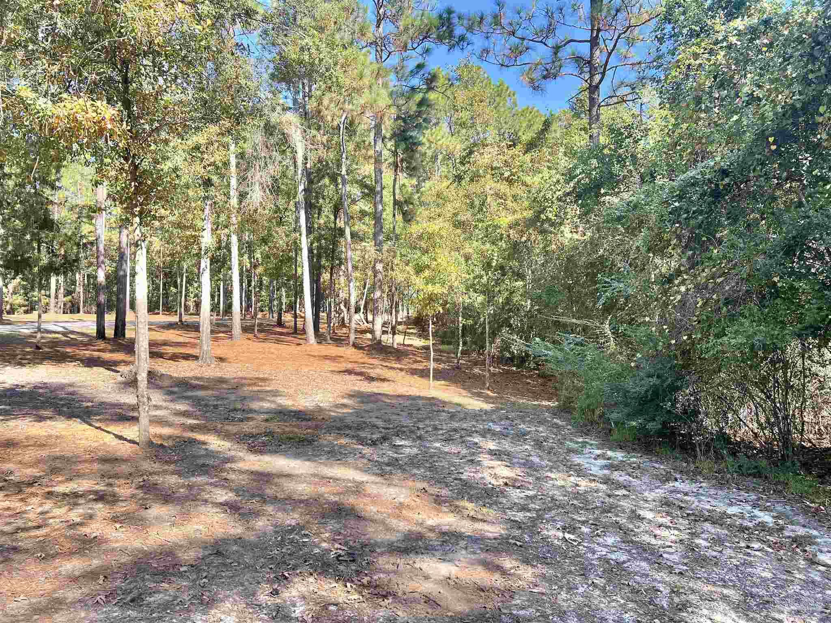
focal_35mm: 26
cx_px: 416
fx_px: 624
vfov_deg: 53.1
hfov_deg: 67.3
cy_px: 312
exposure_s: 1/687
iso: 50
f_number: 1.5
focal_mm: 5.7
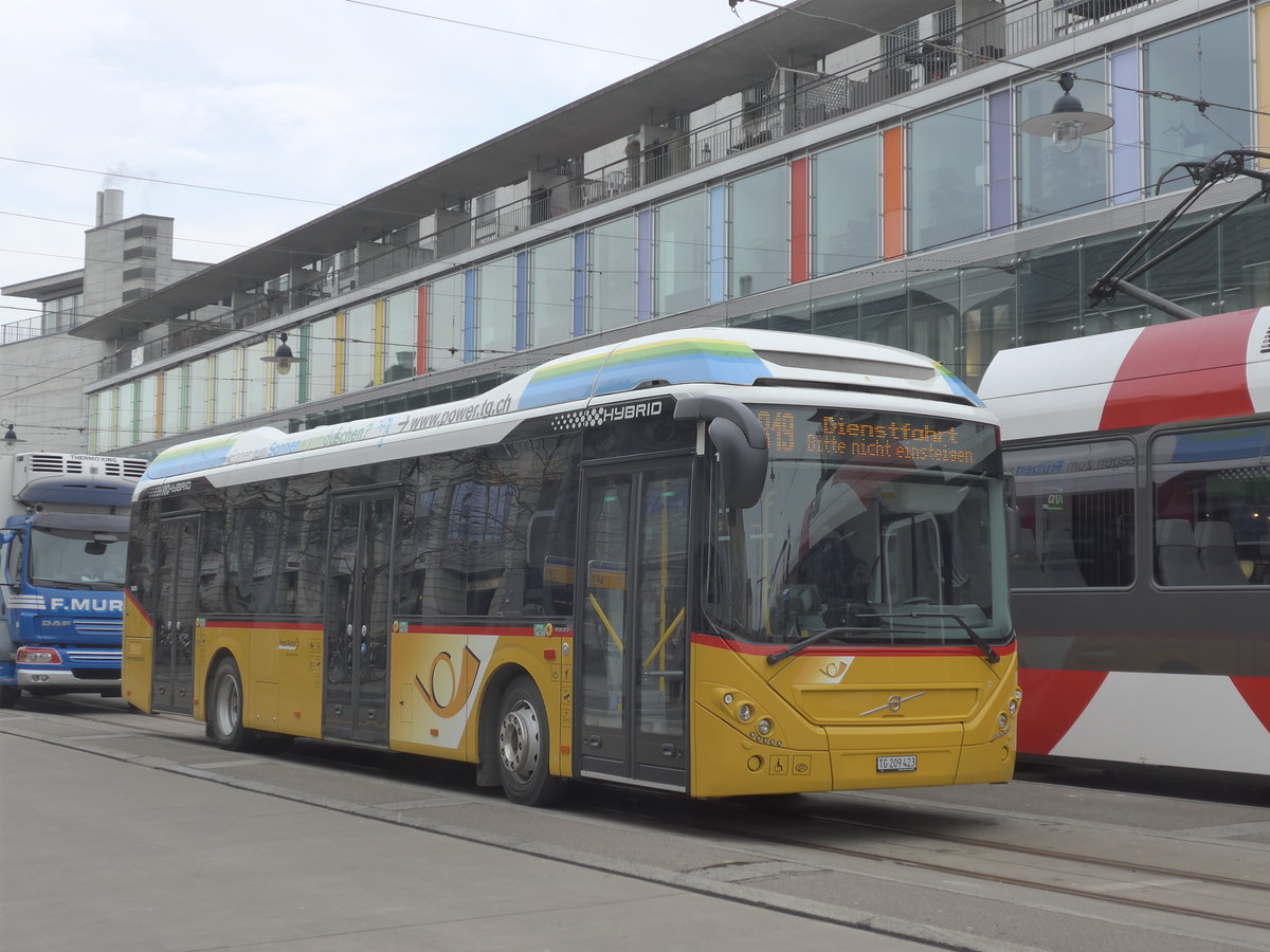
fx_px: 1908
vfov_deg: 28.0
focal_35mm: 52
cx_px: 635
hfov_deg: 36.8
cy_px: 476
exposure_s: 1/320
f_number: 3.3
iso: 160
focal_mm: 10.7
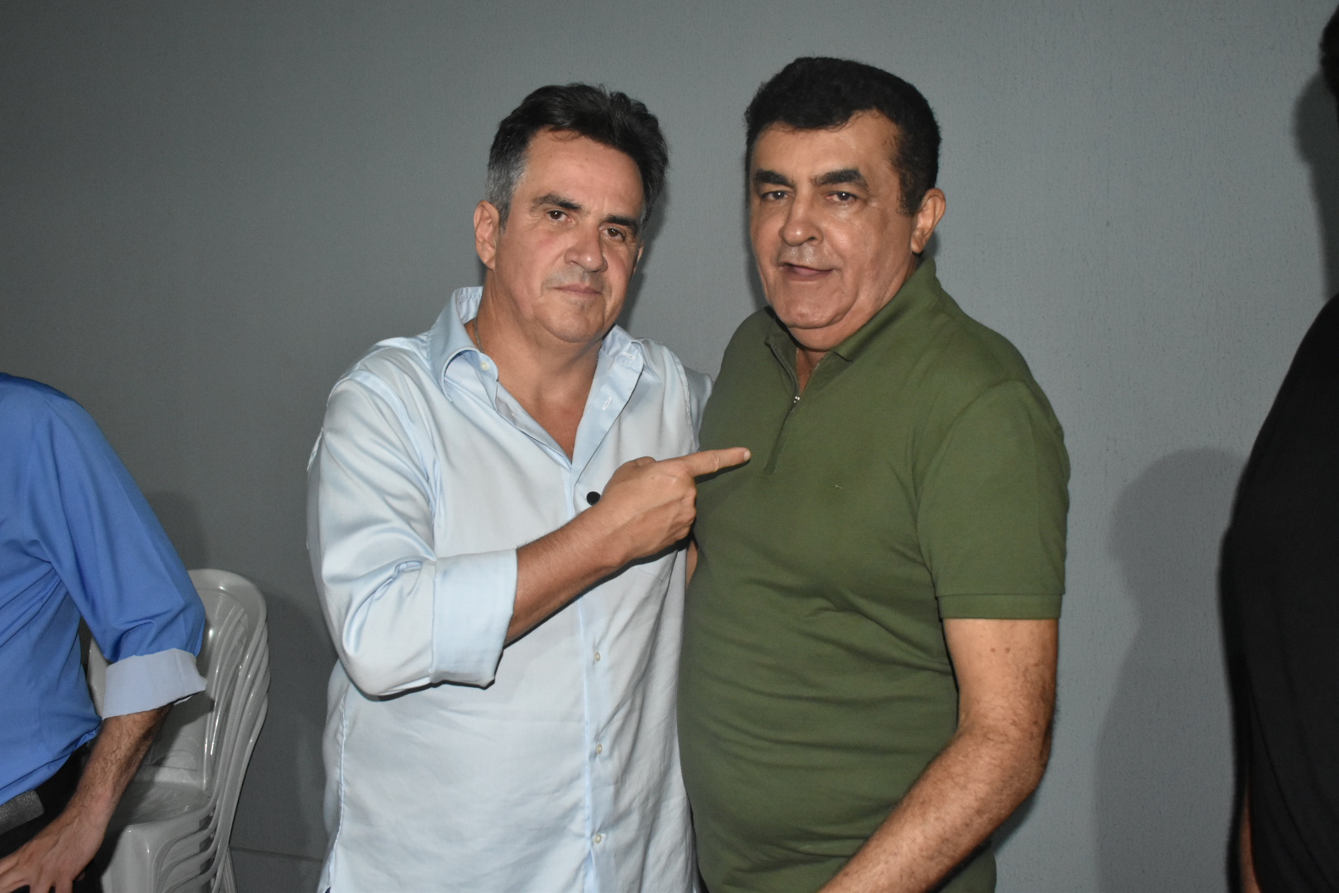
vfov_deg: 38.4
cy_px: 446
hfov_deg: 55.1
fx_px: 1283
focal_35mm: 34
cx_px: 670
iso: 2500
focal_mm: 23
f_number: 5
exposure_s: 1/160
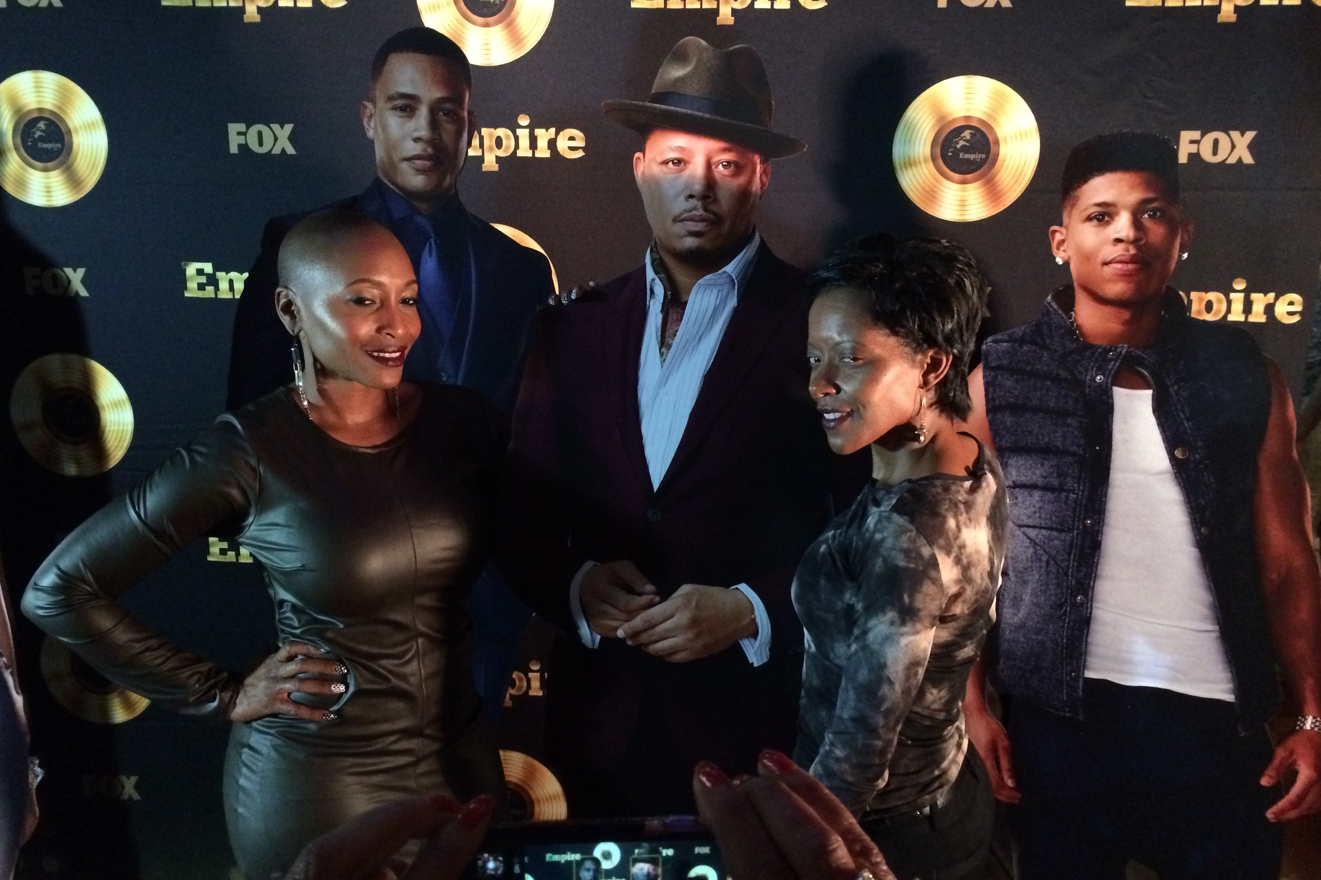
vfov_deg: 42.2
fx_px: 1137
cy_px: 385
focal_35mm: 31
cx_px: 657
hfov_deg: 60.3
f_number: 2.2
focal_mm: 4.15
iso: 400
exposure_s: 1/15
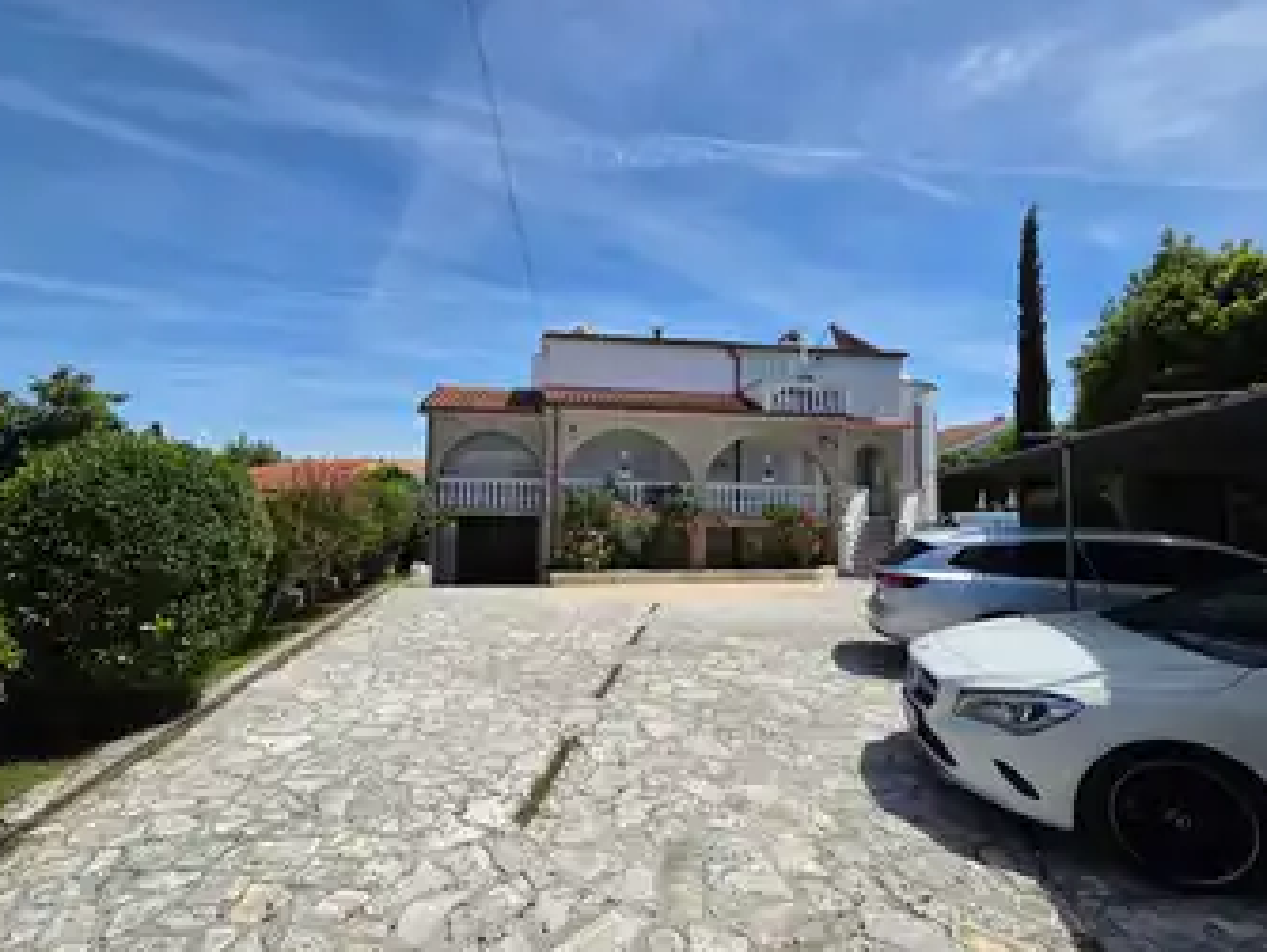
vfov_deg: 85.7
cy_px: 463
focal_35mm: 14
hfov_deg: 101.9
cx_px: 596
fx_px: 513
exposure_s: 1/2782
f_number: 2.2
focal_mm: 2.2
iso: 50
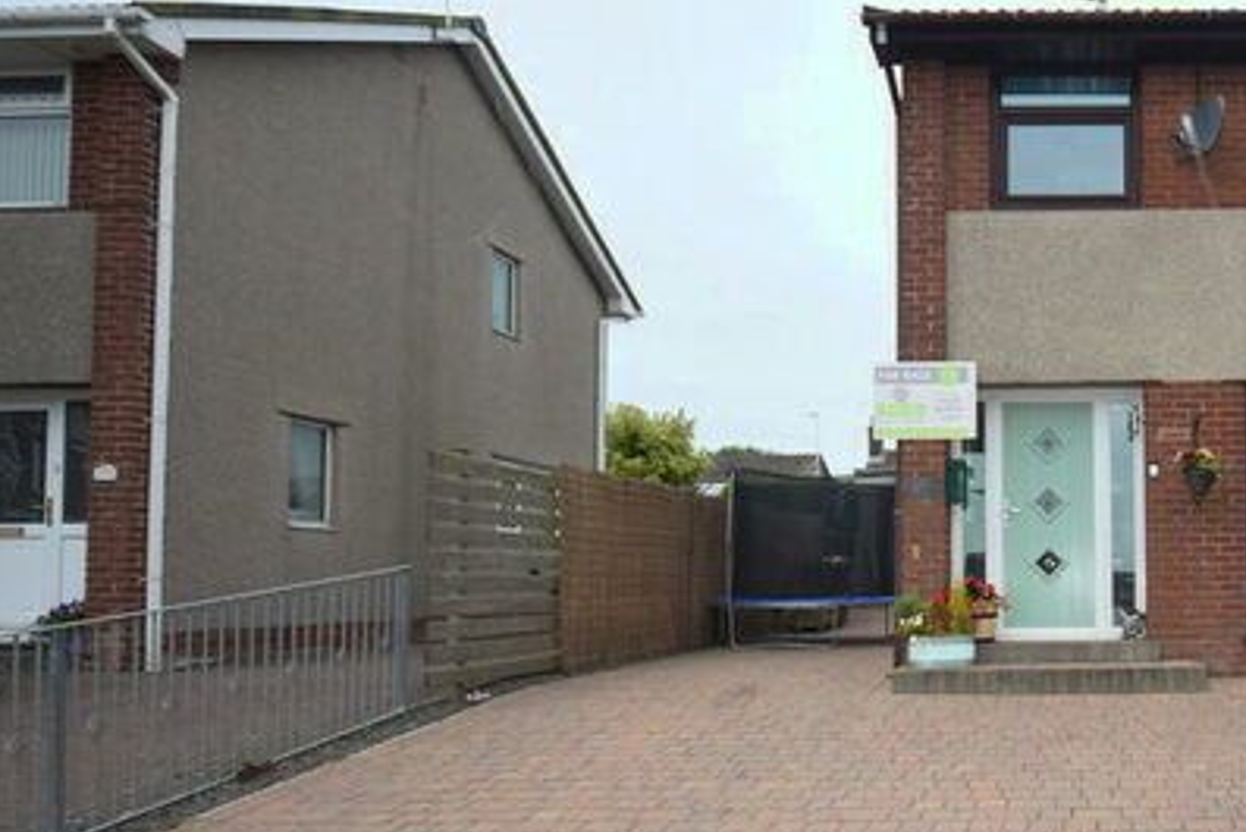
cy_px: 532
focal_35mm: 30
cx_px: 1089
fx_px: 1054
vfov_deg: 42.7
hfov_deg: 54.4
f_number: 5.6
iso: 140
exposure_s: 1/125
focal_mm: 11.5
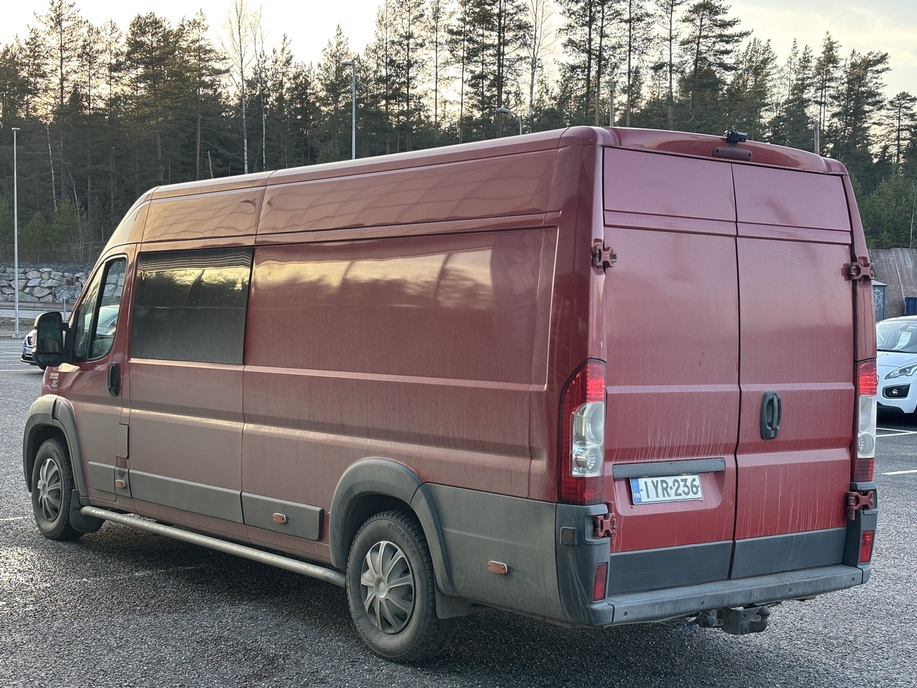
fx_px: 1404
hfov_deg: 36.2
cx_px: 460
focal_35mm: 53
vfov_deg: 27.5
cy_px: 347
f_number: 1.6
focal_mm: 5.96
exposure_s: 1/143
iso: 40
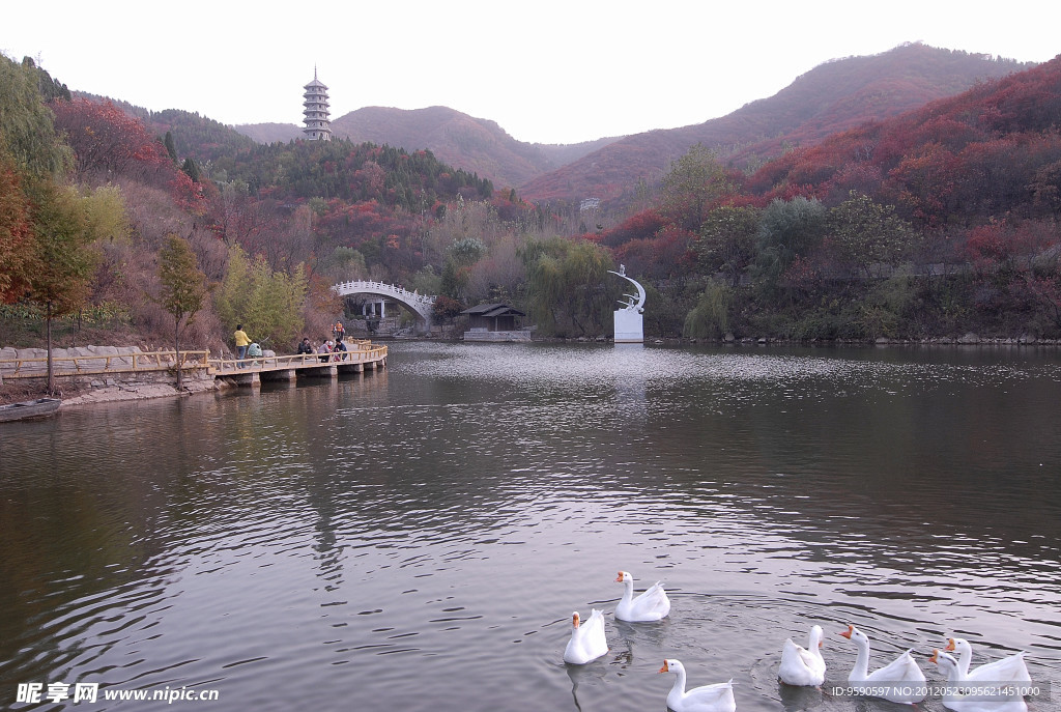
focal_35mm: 30
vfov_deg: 43.8
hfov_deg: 61.8
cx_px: 530
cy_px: 356
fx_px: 886
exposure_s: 1/30
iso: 200
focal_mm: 20
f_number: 8
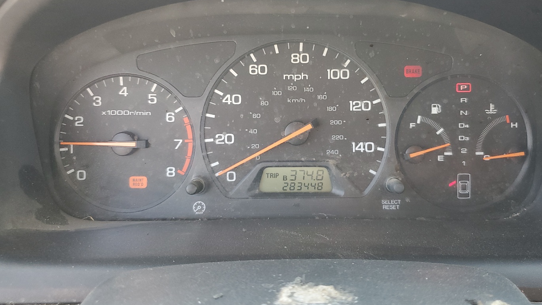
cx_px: 310
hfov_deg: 59.2
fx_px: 474
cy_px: 127
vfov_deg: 35.6
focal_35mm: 33
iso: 77
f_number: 1.5
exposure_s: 1/120
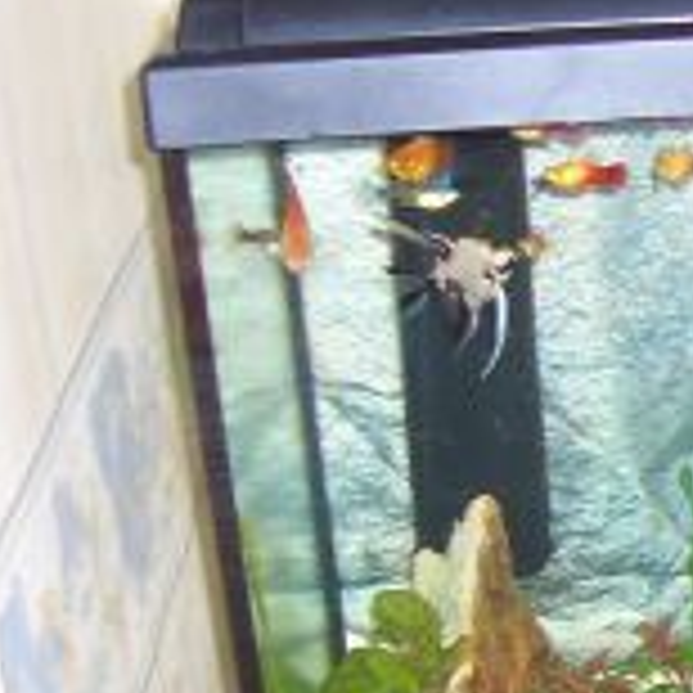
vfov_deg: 16.1
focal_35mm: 108
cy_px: 439
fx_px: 2446
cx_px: 1134
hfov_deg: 14.7
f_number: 2.8
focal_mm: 5.6
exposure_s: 1/60
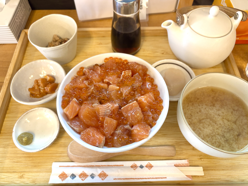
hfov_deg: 67.3
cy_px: 93
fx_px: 186
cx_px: 124
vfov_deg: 53.1
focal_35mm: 26
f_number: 1.6
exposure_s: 1/50
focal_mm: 5.96
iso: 100
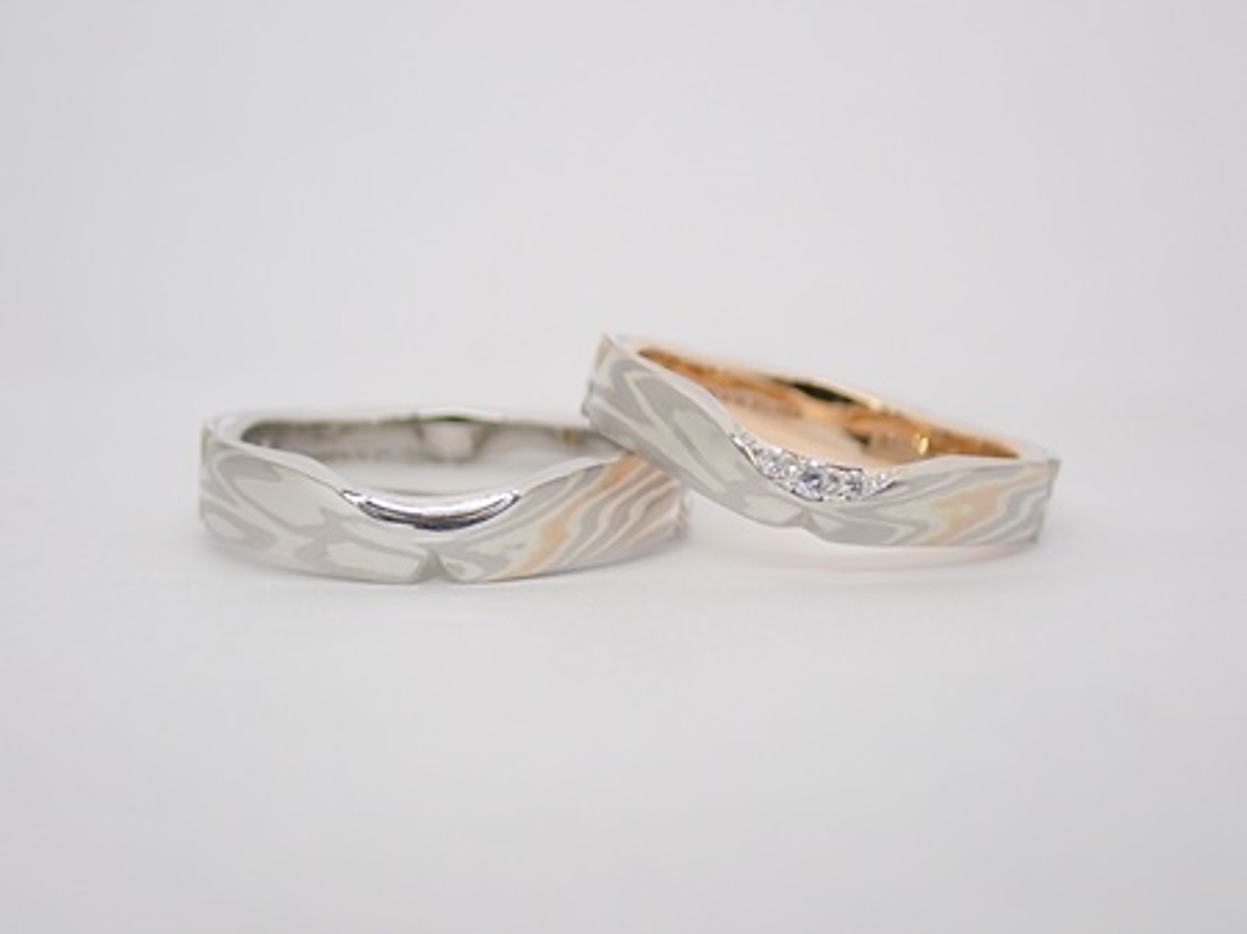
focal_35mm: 77
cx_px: 624
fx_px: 2772
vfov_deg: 19.1
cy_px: 467
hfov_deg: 25.3
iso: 200
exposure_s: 1/125
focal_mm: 13.65
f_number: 4.1
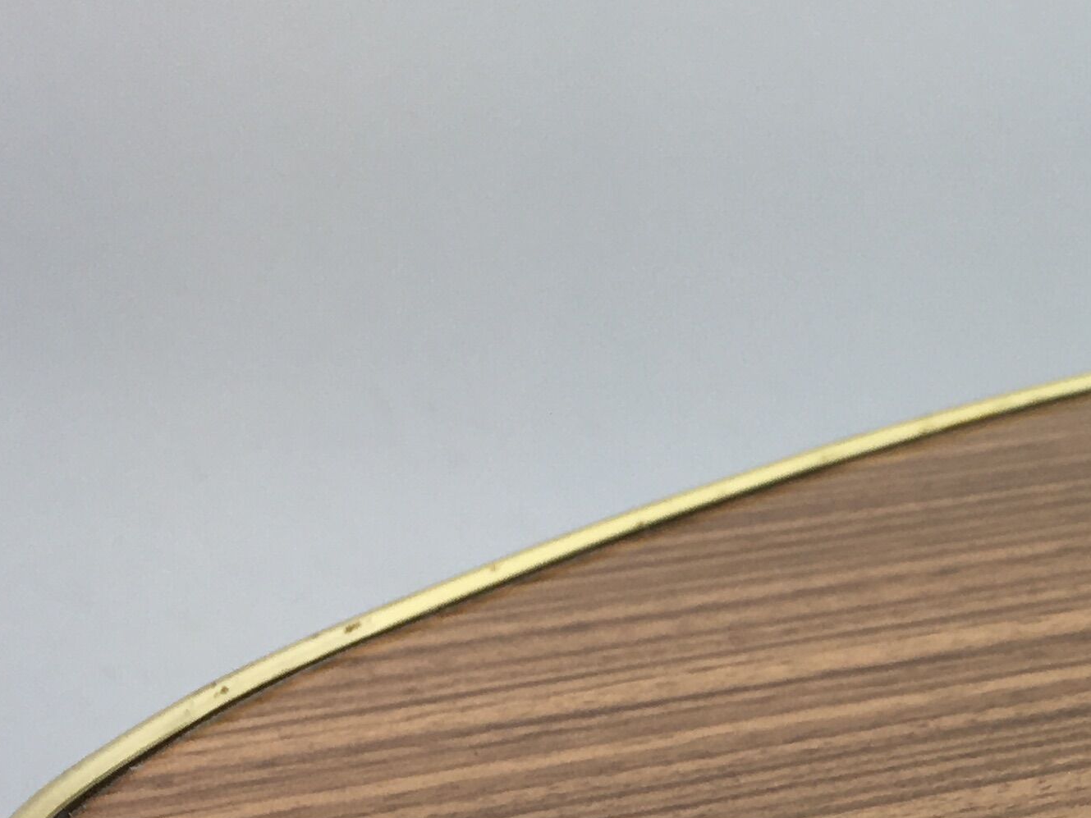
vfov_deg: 16.5
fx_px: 2774
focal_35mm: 88
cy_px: 755
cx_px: 1452
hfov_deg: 20.2
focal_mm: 4.15
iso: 25
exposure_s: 1/199
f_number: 2.2
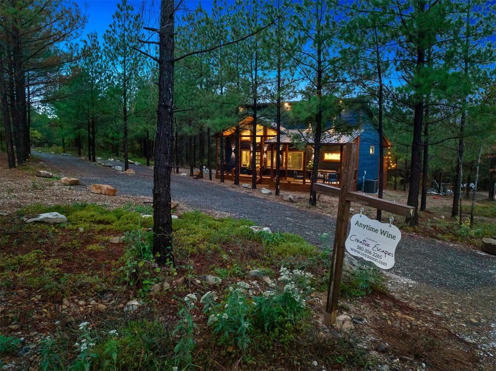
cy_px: 186
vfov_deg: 56.7
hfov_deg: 71.6
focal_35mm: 24
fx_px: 344
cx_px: 248
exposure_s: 1/100
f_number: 2.8
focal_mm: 12.29
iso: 400
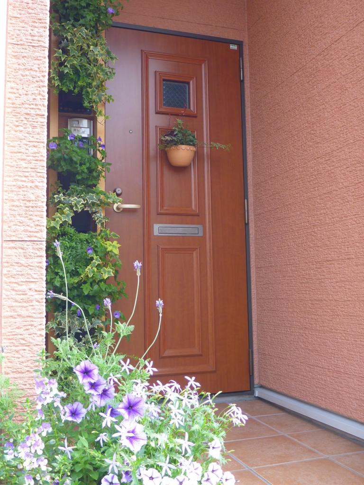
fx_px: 505
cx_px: 182
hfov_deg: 39.7
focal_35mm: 36
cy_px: 242
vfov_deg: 51.4
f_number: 3.9
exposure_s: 1/50
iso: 80
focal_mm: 6.4
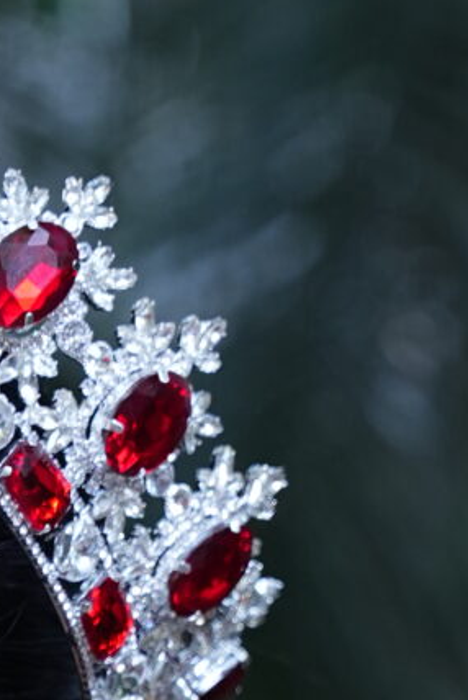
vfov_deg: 7.2
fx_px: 5365
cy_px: 1474
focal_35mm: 276
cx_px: -631
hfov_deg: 4.9
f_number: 2.8
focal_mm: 46.1
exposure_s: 1/100
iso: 400
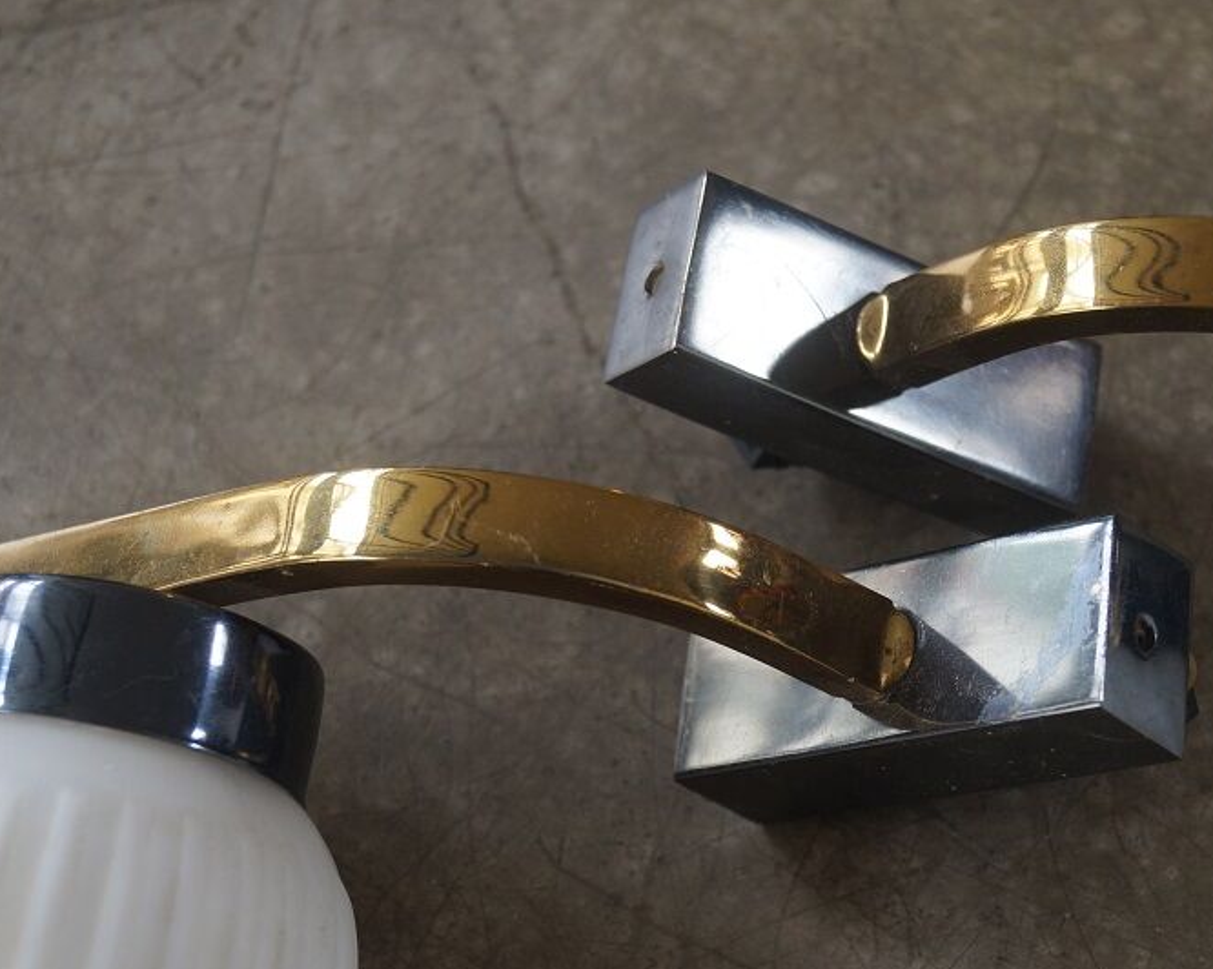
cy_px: 586
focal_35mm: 72
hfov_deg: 26.4
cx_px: 708
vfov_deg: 21.2
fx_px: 2583
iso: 320
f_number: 5
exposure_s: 1/60
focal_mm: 35
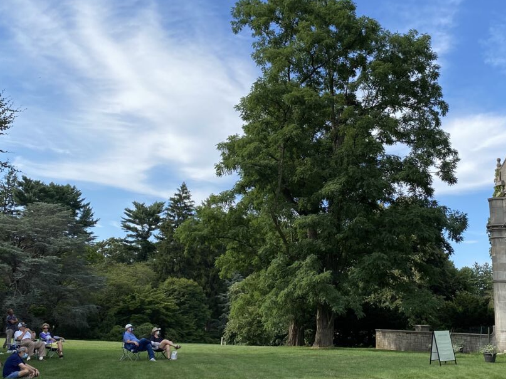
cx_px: 324
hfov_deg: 42.5
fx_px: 643
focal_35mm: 44
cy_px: 148
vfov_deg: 32.7
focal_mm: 4.25
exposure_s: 1/1629
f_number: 1.8
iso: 32
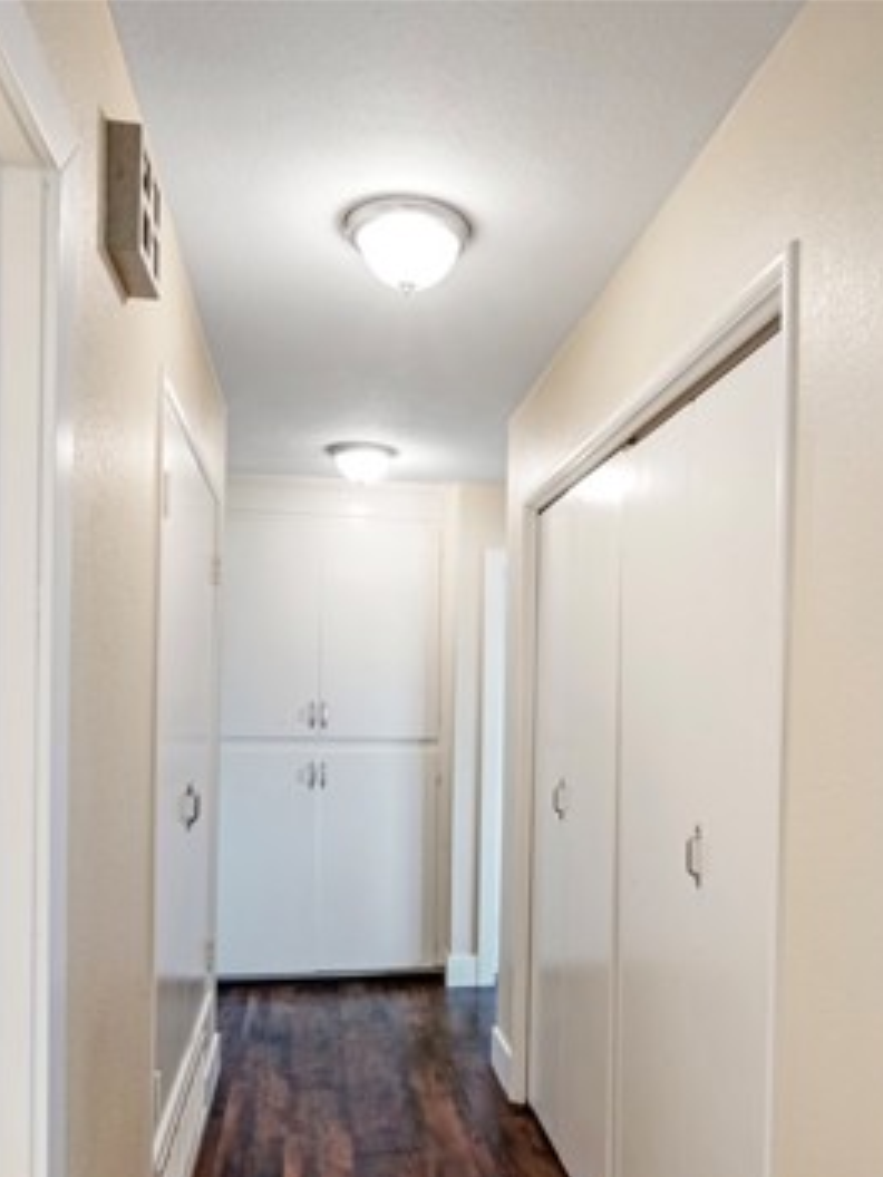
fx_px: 952
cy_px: 711
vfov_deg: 62.8
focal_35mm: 28
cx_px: 498
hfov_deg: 49.6
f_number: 22
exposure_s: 8
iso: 100
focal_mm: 16
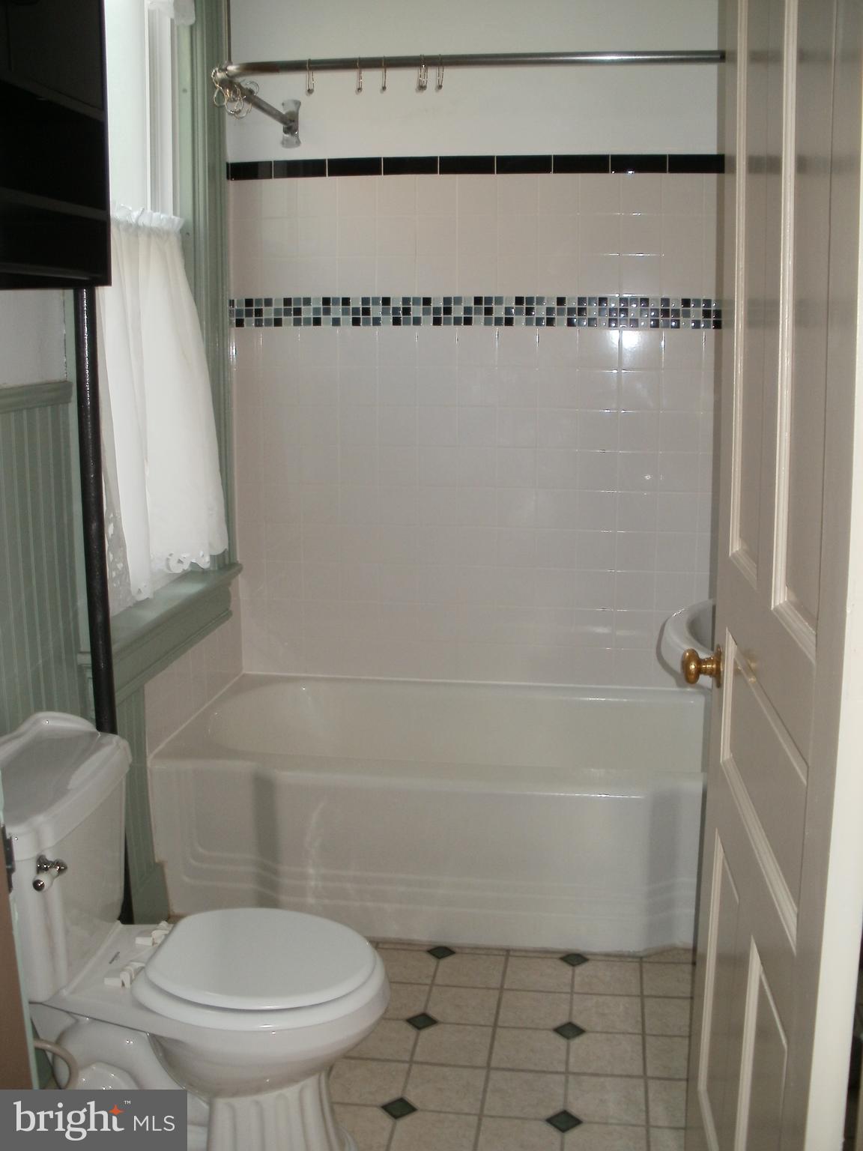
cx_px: 432
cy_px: 576
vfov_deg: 51.4
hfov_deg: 39.7
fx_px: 1197
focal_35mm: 36
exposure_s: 1/40
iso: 100
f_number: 3.5
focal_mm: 6.3
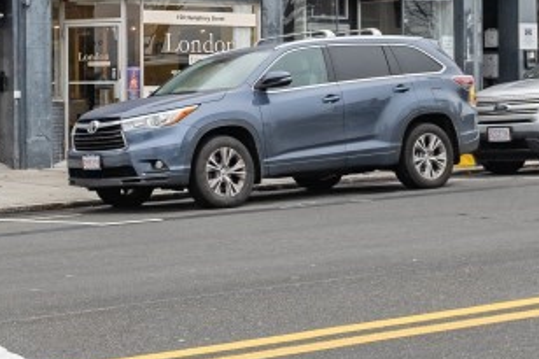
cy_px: 126
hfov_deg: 21.1
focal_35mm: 90
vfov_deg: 15.2
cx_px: -103
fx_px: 1347
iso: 200
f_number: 5.6
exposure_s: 1/400
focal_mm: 24
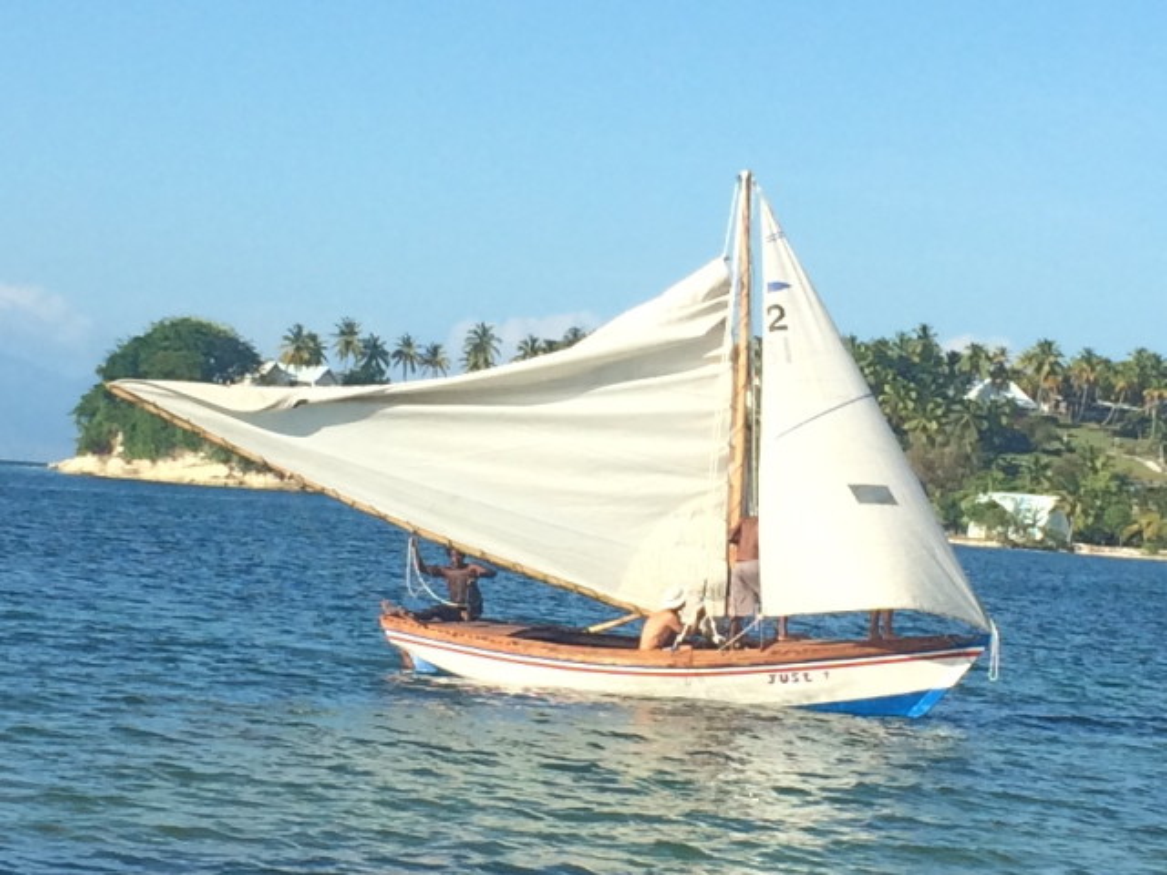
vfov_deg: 46.8
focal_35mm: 30
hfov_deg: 60.0
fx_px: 1011
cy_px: 438
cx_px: 584
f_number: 2.2
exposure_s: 1/1709
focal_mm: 4.12
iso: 32
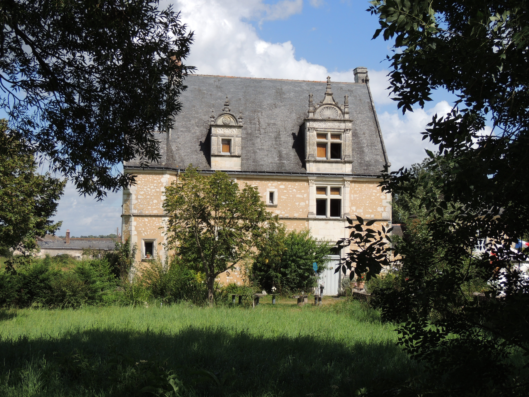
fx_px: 841
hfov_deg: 34.9
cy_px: 198
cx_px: 264
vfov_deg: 26.6
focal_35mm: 55
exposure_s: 1/1000
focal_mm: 9.8
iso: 100
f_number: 3.7
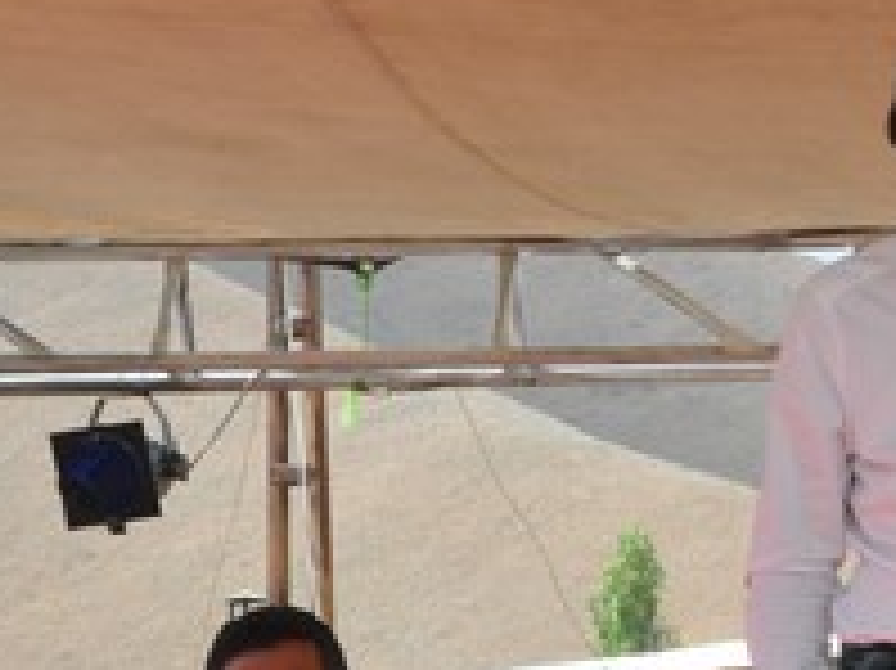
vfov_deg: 6.5
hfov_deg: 8.5
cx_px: 1333
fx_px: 5890
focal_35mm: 228
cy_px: 645
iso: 1250
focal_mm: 45
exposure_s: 1/800
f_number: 14
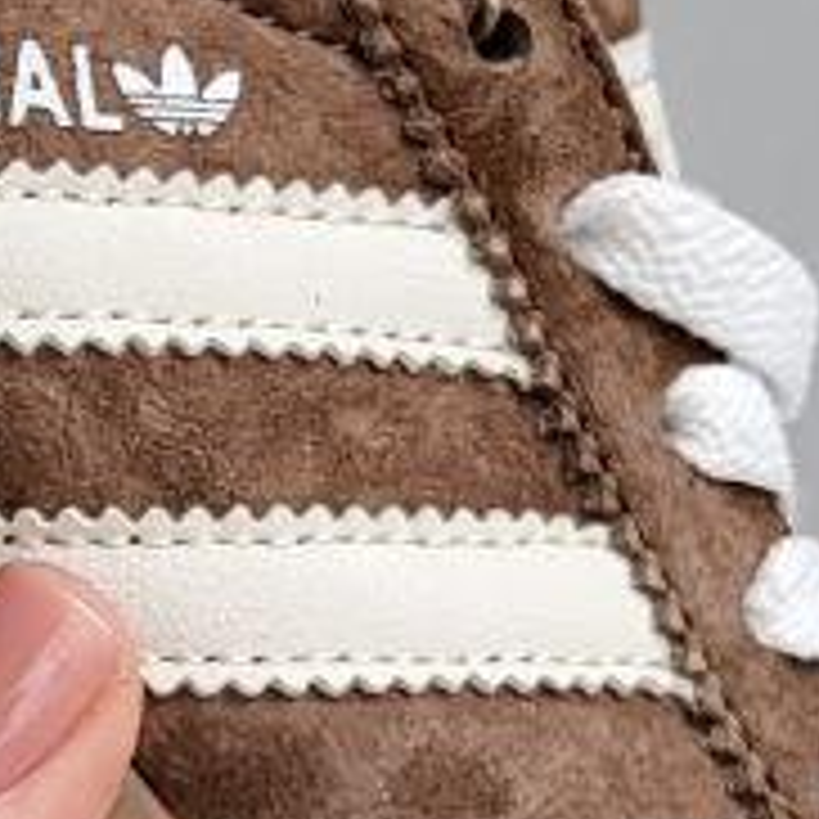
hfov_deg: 10.7
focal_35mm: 162
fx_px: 4336
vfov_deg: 10.8
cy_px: 531
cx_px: 117
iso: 100
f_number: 1.5
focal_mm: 5.7
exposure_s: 1/121
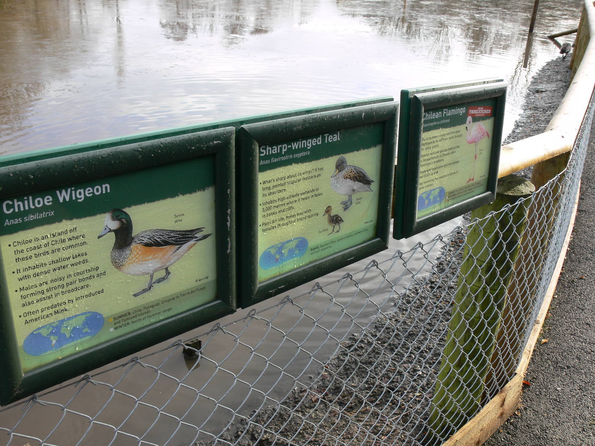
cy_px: 223
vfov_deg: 40.7
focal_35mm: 35
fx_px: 602
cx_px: 298
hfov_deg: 52.6
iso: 80
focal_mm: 7.4
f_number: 4
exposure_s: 1/125
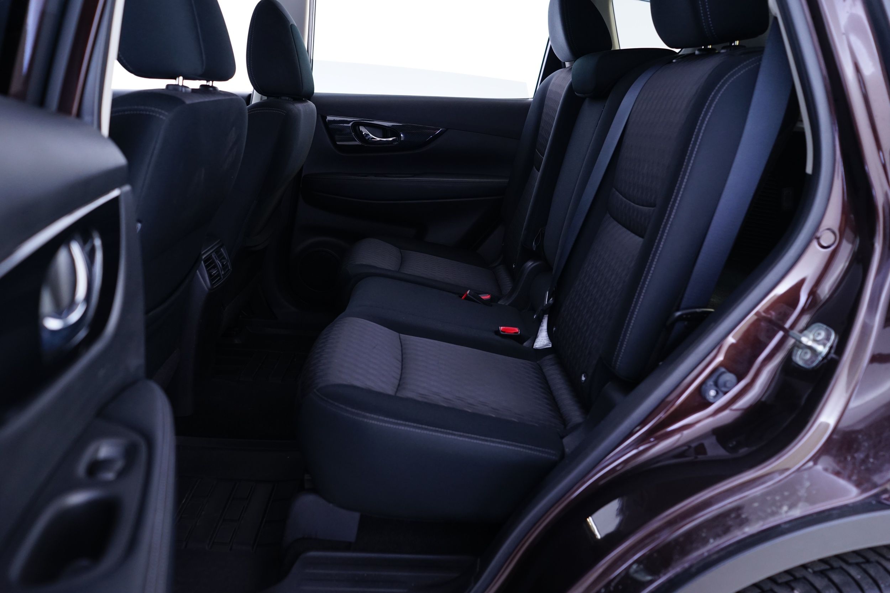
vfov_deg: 46.4
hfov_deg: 65.5
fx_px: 692
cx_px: 445
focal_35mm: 28
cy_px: 296
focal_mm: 28
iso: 800
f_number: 4
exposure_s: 1/5
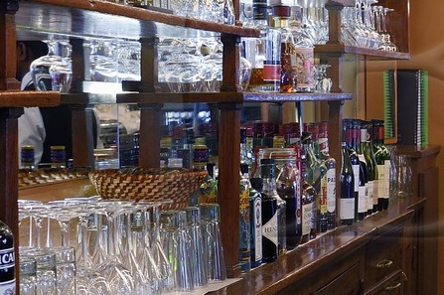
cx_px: 547
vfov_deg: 15.8
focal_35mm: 86
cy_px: 74
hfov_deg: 21.8
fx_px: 1059
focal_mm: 24
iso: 800
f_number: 5.6
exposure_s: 1/10
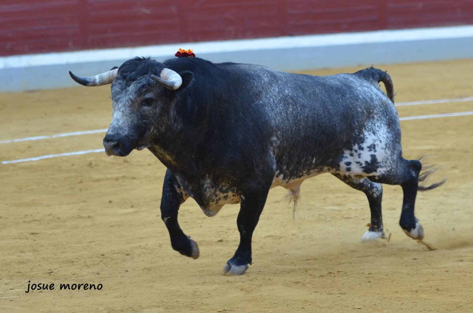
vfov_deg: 8.9
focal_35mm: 153
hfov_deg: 13.4
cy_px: 156
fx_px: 2006
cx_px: 236
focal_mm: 102
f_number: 2.8
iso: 800
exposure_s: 1/640
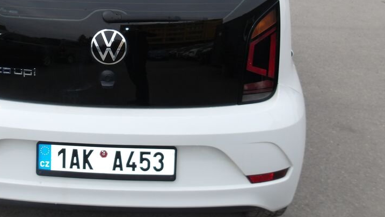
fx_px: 429
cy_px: 54
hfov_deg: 47.4
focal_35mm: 42
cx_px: 122
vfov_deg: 27.9
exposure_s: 1/898
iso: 100
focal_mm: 4.9
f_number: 3
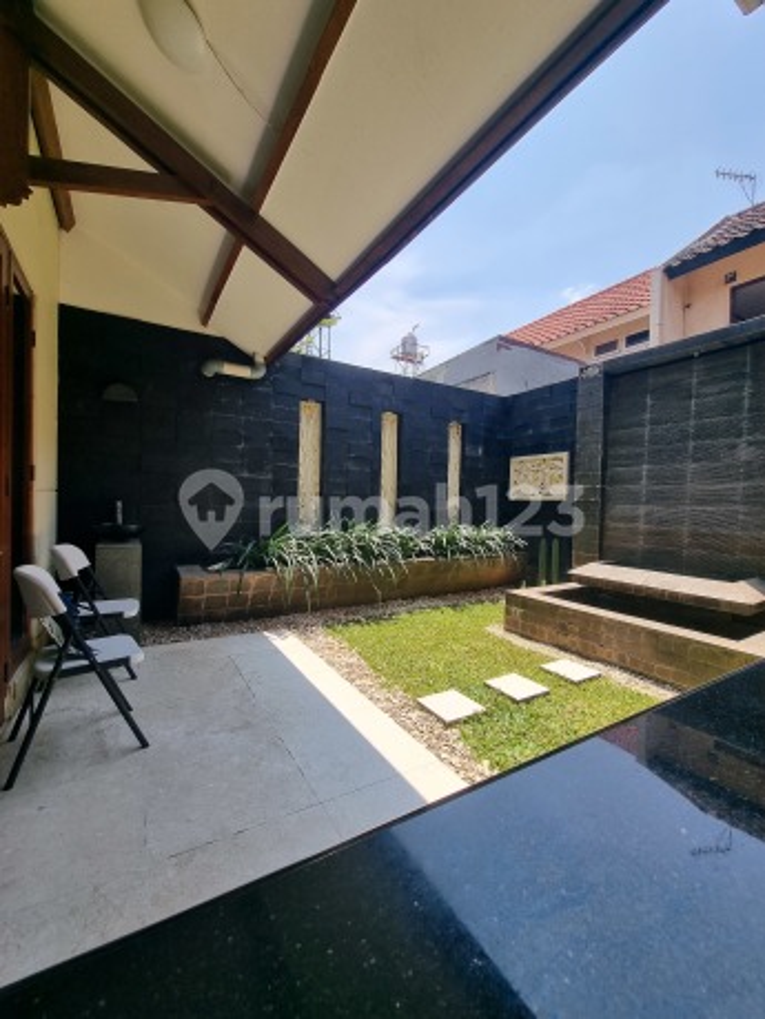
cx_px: 382
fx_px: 383
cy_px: 510
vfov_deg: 106.2
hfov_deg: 89.9
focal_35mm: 13
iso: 50
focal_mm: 2.2
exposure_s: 1/1164
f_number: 2.2
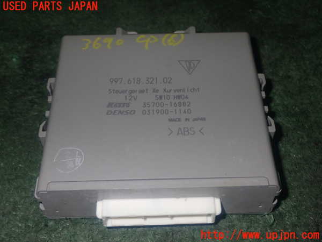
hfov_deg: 38.2
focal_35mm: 50
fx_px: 465
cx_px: 161
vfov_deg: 29.1
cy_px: 121
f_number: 9
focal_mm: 9.01
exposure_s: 1/50
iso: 320
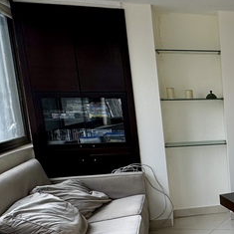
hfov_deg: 24.5
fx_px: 405
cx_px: 357
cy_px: 174
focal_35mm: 53
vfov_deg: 31.6
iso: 40
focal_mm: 2.22
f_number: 2.2
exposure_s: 1/164
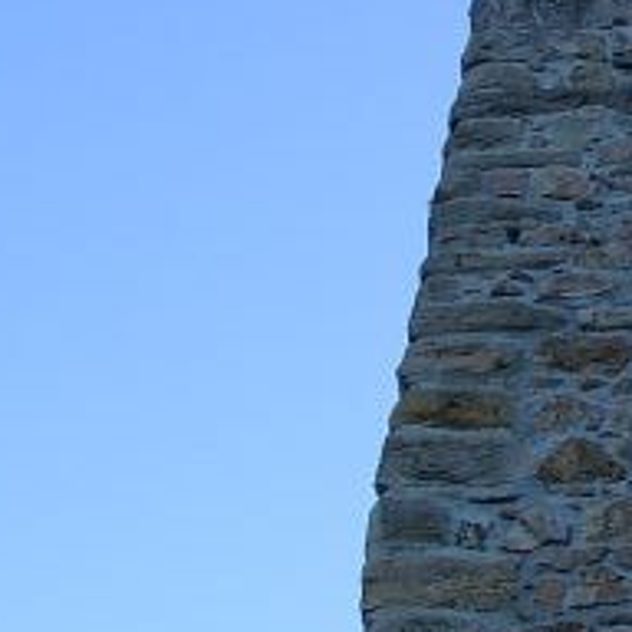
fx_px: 2582
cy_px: 201
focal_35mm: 125
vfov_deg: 13.9
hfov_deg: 13.4
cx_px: 836
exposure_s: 1/253
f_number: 4
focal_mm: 7.13
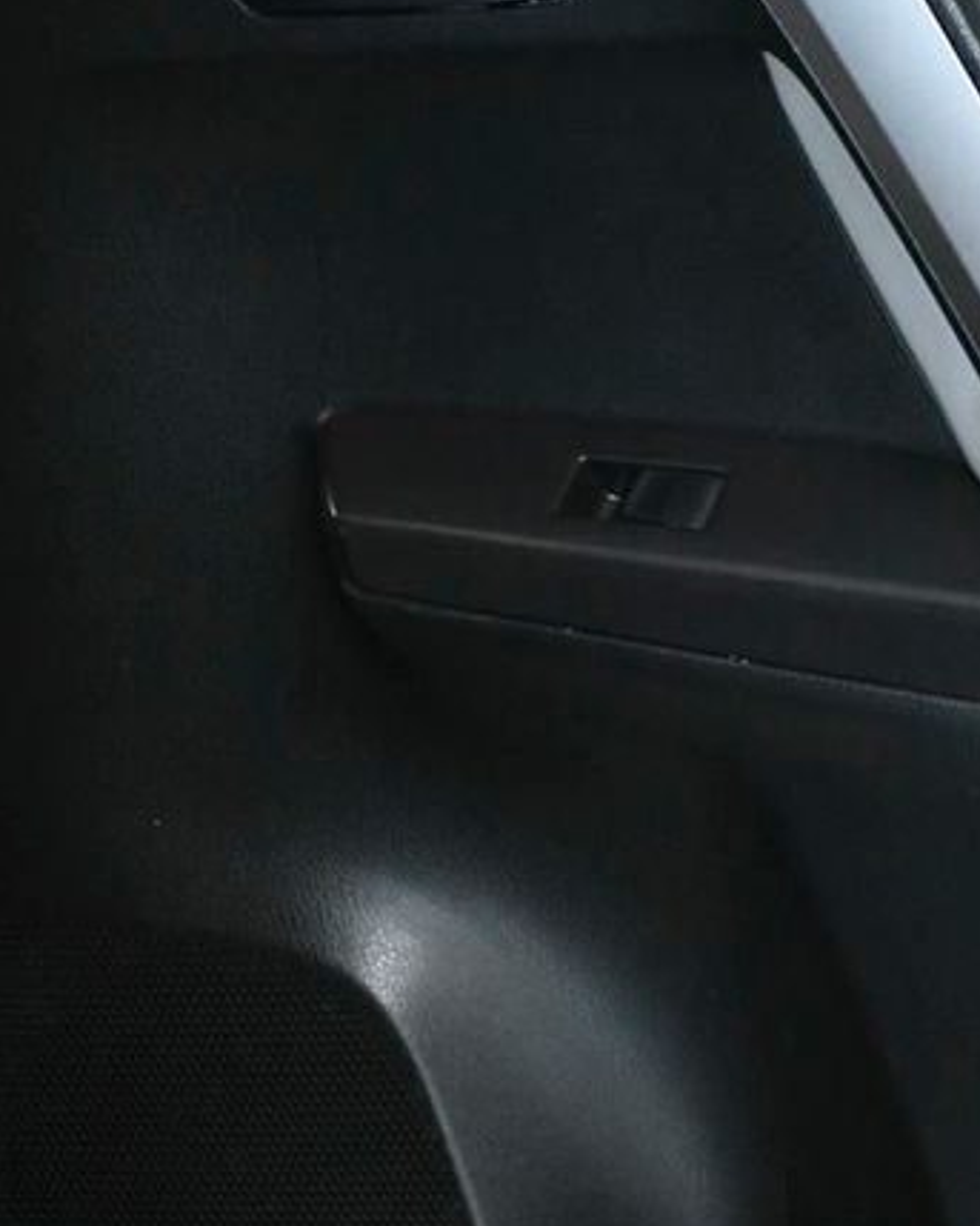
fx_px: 5694
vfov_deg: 12.3
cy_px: 456
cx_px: 1231
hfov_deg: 9.7
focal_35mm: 157
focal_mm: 70
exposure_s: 1/500
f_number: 3.5
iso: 2500
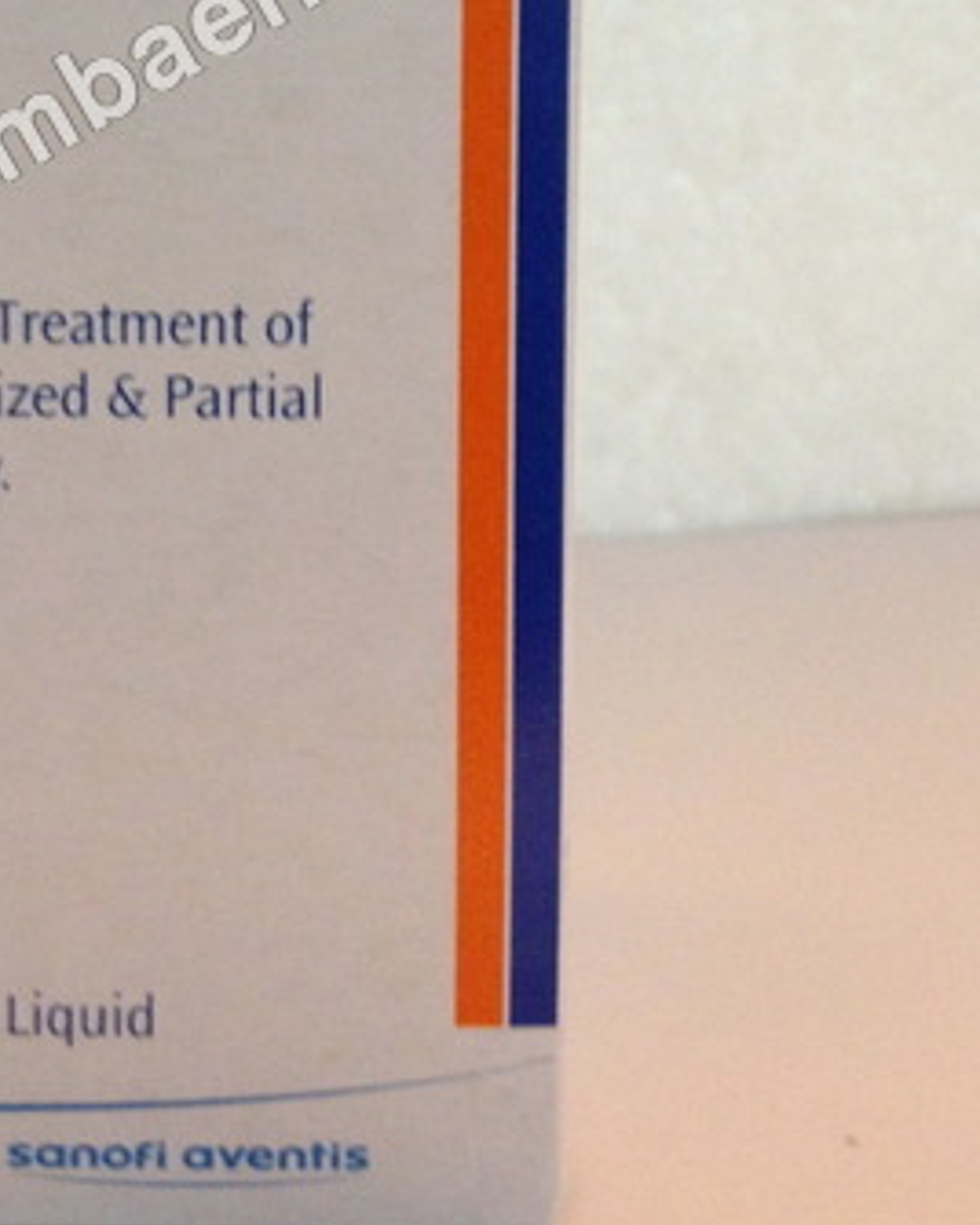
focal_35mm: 68
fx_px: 2465
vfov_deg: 26.7
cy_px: 71
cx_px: 139
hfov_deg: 22.1
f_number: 2.4
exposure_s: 1/20
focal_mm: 4.28
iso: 200
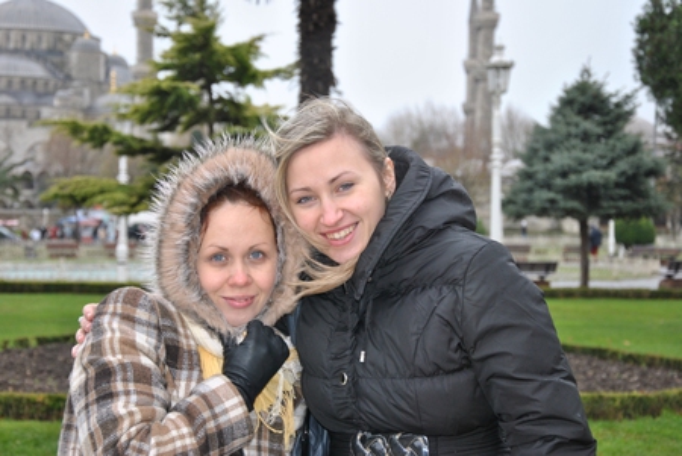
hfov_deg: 26.0
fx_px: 1479
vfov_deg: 17.5
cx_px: 341
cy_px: 228
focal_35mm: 78
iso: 200
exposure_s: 1/60
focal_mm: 52
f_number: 5
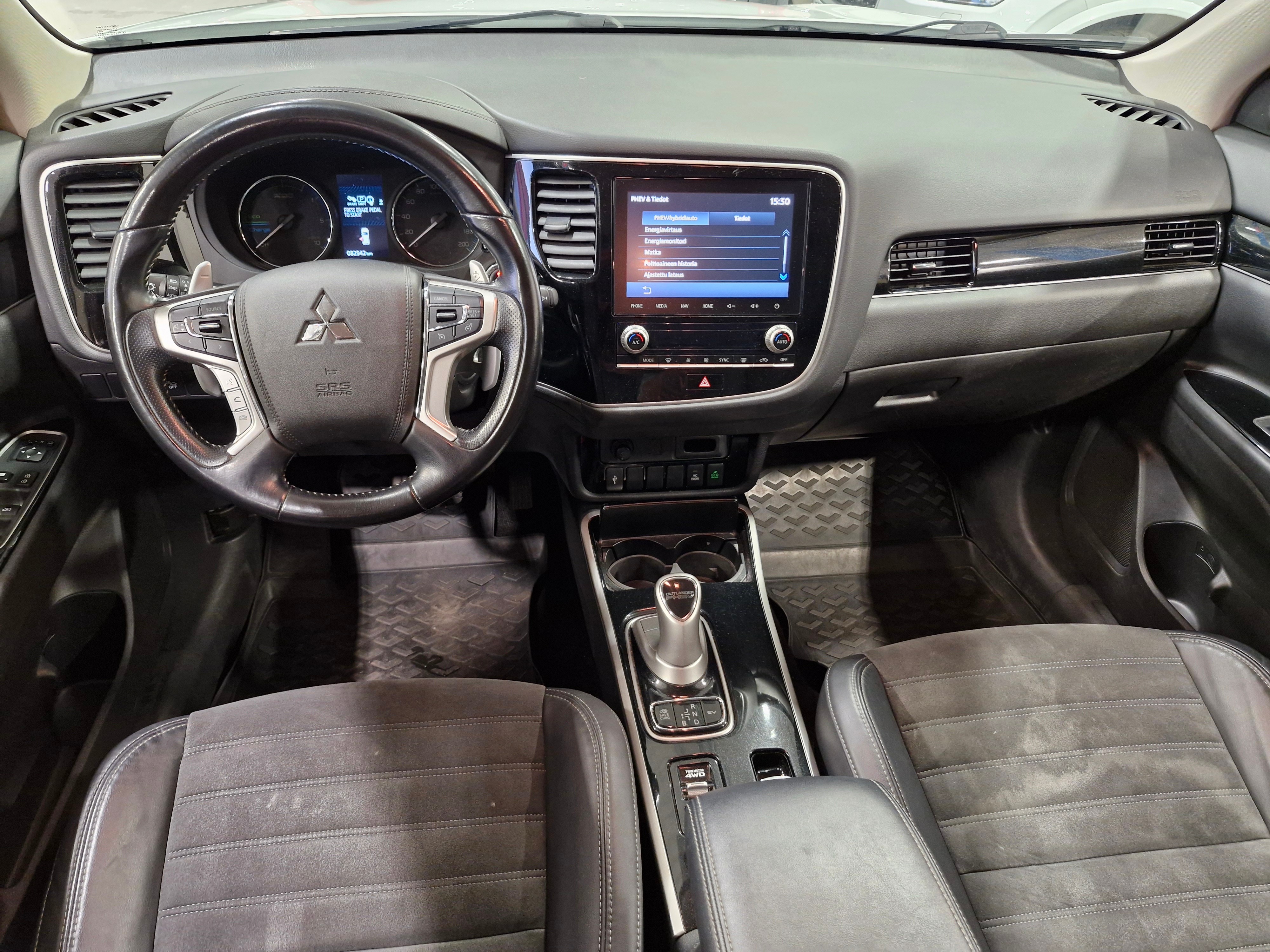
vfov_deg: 58.9
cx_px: 635
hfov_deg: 73.9
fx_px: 844
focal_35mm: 23
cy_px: 476
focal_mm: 5.54
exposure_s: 1/33
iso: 640
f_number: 1.8
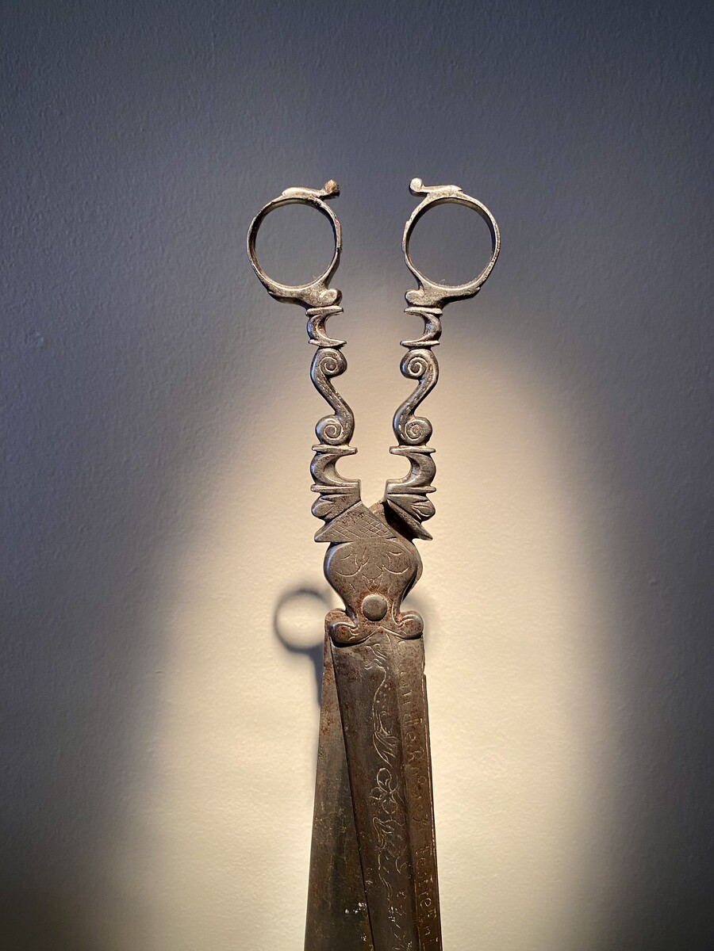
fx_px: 715
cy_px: 476
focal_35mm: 26
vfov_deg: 67.3
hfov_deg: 53.1
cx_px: 357
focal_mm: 4.25
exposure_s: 1/50
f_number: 1.8
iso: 80
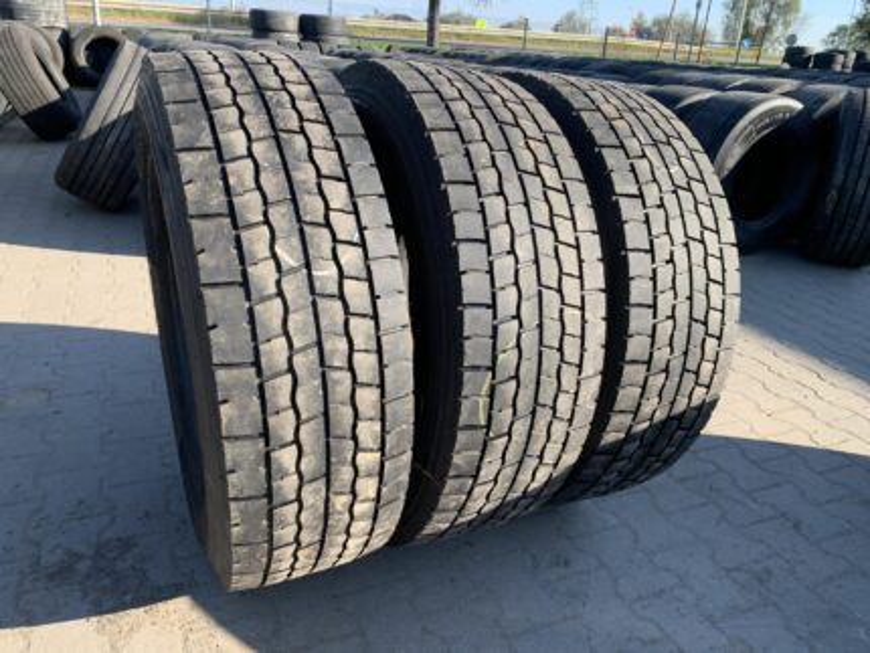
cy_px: 326
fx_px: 654
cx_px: 435
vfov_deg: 53.1
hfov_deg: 67.3
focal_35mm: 26
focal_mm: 4.25
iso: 25
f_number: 1.8
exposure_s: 1/549
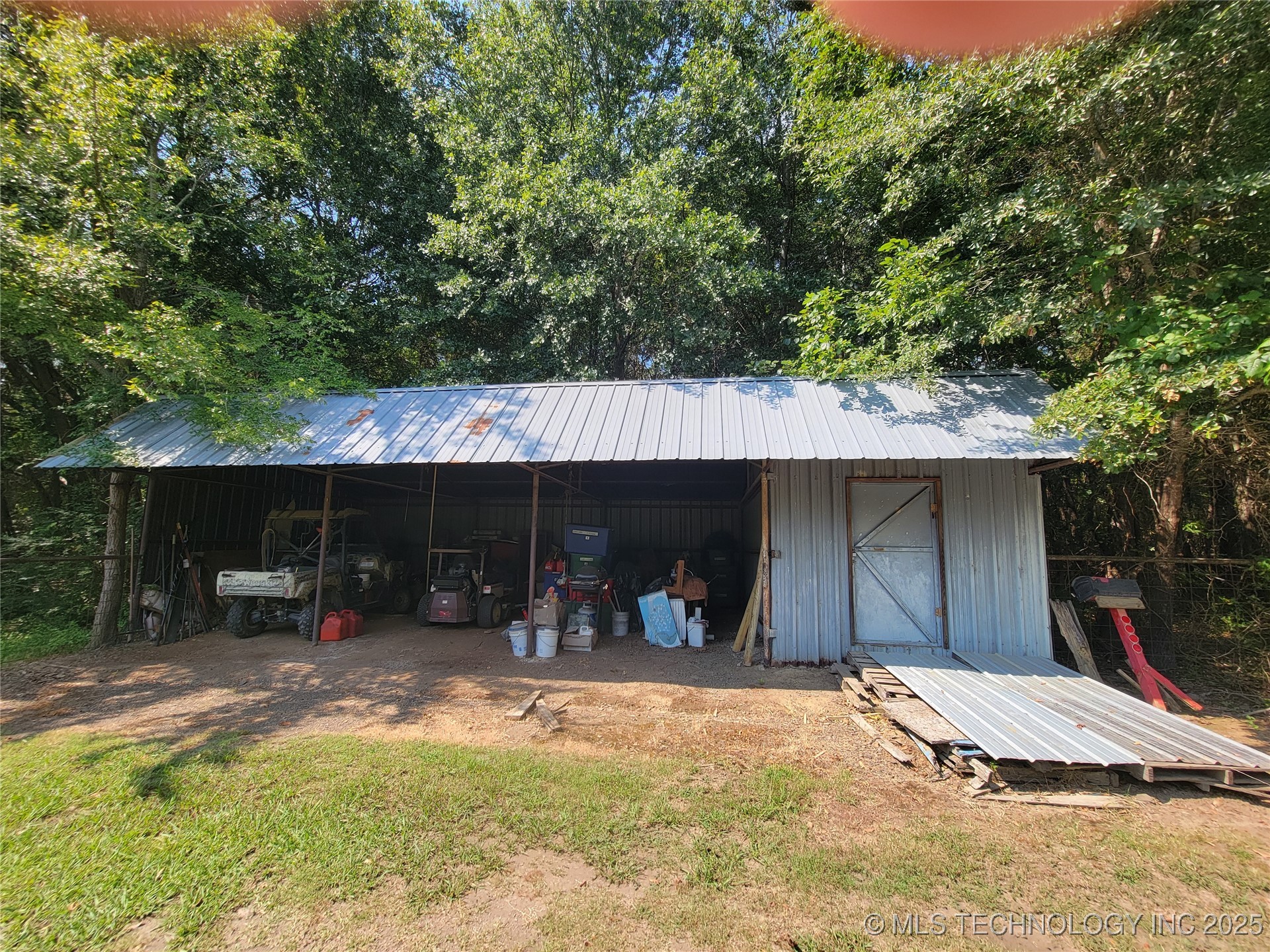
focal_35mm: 13
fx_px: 477
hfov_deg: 106.2
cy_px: 476
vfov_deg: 89.9
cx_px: 635
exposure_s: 1/559
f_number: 2.2
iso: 50
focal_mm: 2.2
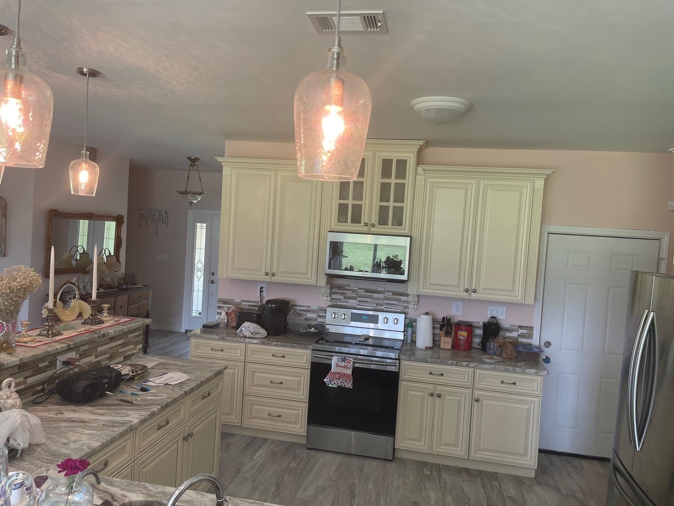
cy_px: 253
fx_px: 506
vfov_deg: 53.1
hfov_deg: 67.3
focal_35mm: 26
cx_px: 337
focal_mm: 5.1
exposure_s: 1/60
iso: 80
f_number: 1.6
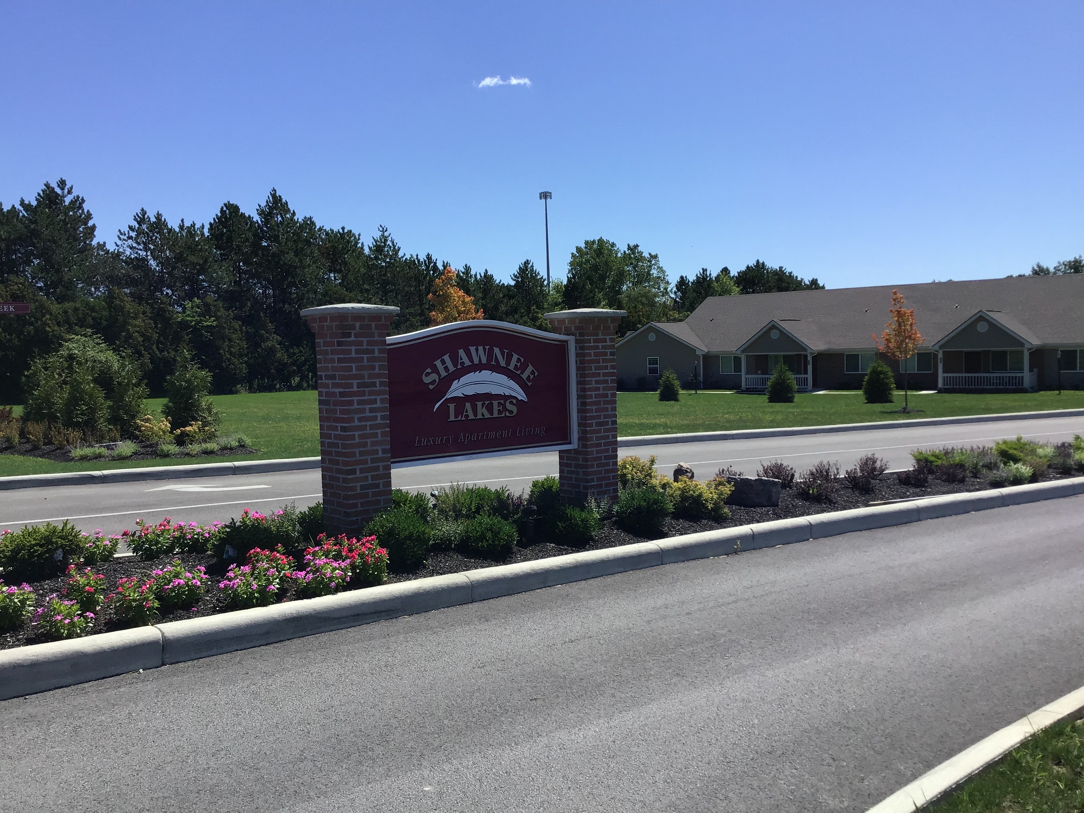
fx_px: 971
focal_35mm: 31
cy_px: 406
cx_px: 542
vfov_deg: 45.4
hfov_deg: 58.4
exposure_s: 1/1381
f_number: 2.4
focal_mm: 3.3
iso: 25
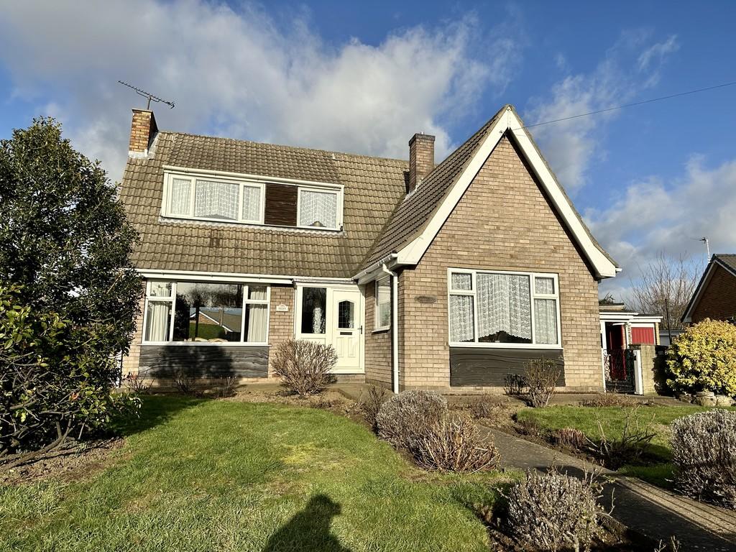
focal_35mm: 24
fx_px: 510
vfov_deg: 56.8
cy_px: 276
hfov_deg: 71.6
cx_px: 368
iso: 80
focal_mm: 6.86
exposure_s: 1/7576
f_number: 1.78
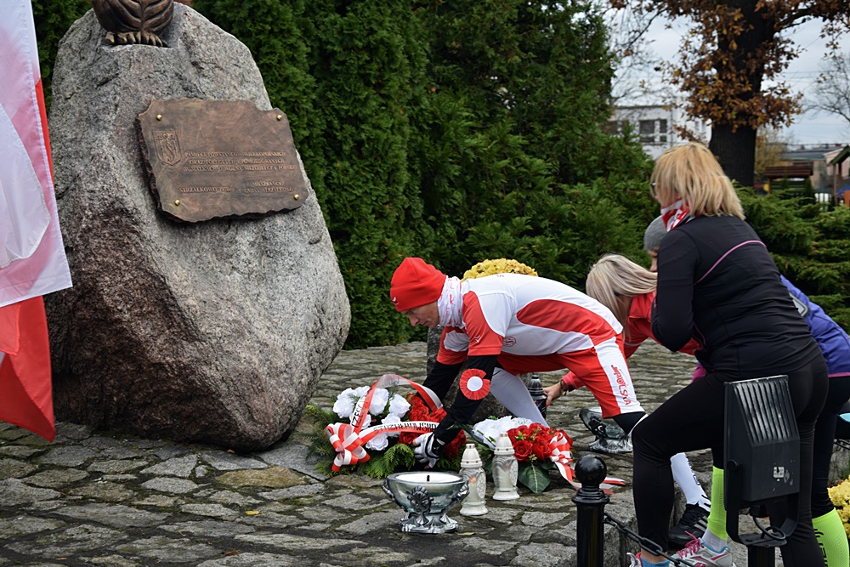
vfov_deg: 18.9
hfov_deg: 28.1
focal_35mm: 72
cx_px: 425
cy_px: 284
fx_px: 1700
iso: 125
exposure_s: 1/125
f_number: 5.6
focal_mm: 48
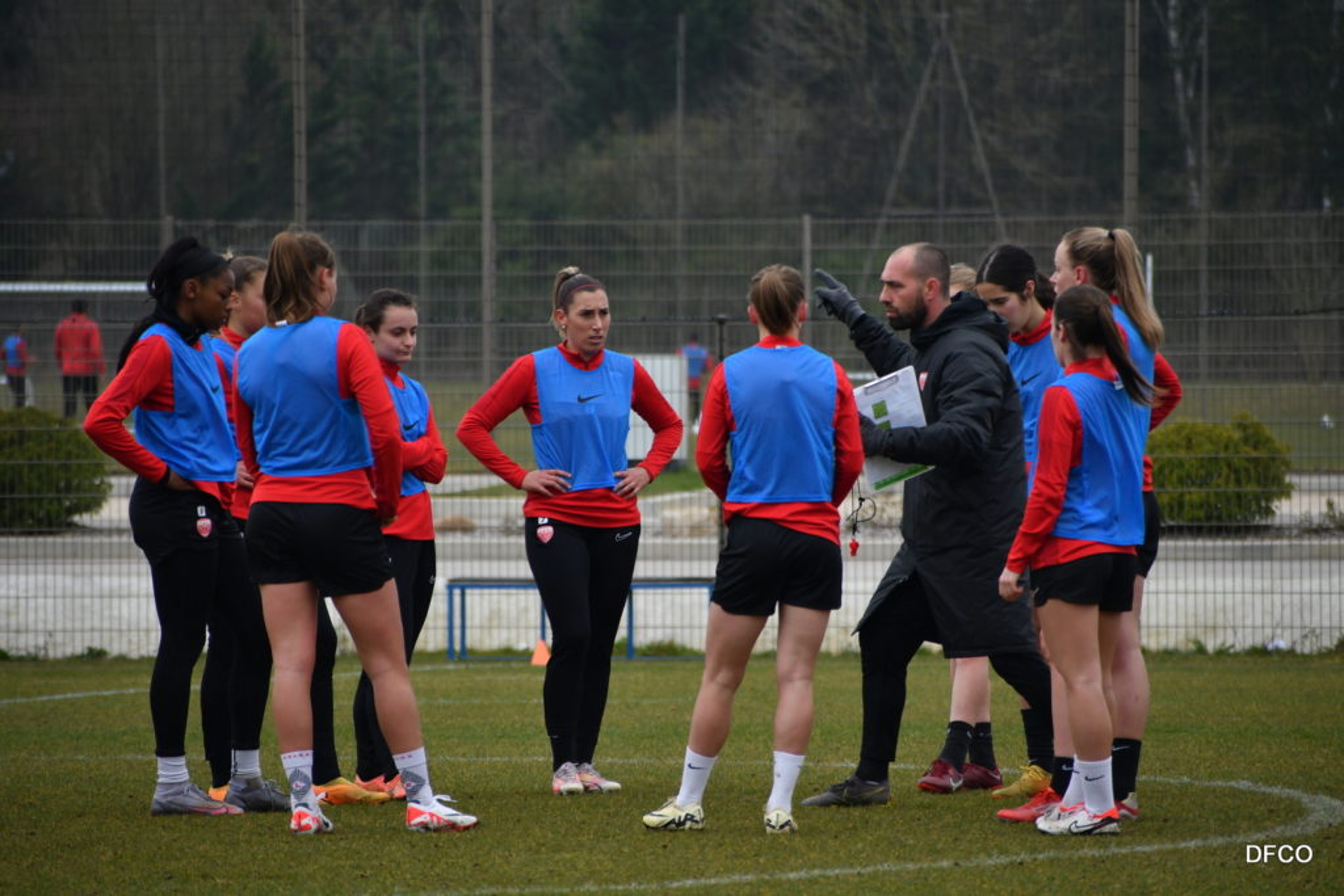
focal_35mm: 330
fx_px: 12321
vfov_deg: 4.2
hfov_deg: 6.2
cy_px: 448
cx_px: 672
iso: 400
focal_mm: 220
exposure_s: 1/1250
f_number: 5.6
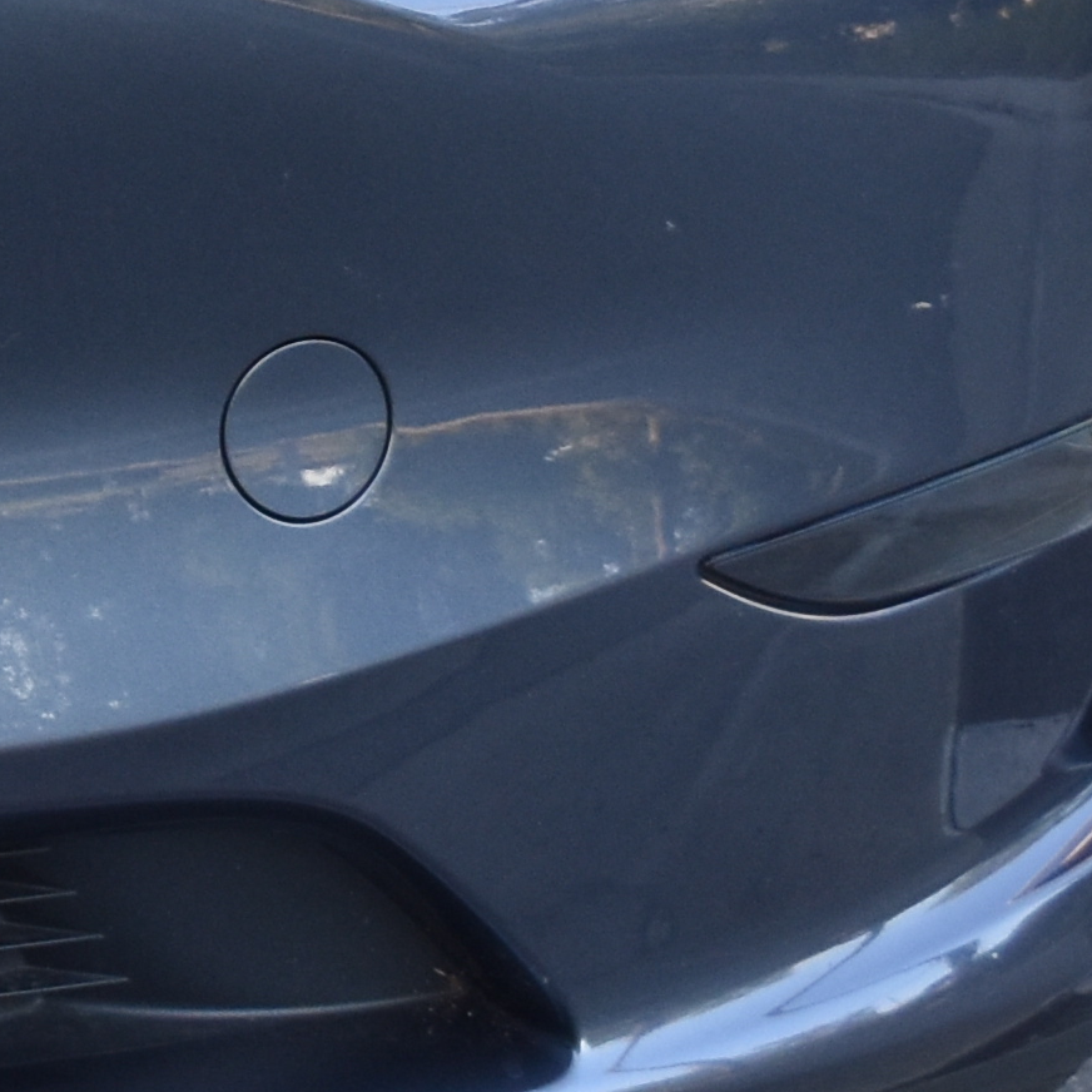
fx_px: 9387
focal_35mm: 263
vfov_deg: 6.5
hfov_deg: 6.4
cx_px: -1218
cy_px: -884
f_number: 6.3
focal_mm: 30
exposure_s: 1/160
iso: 400
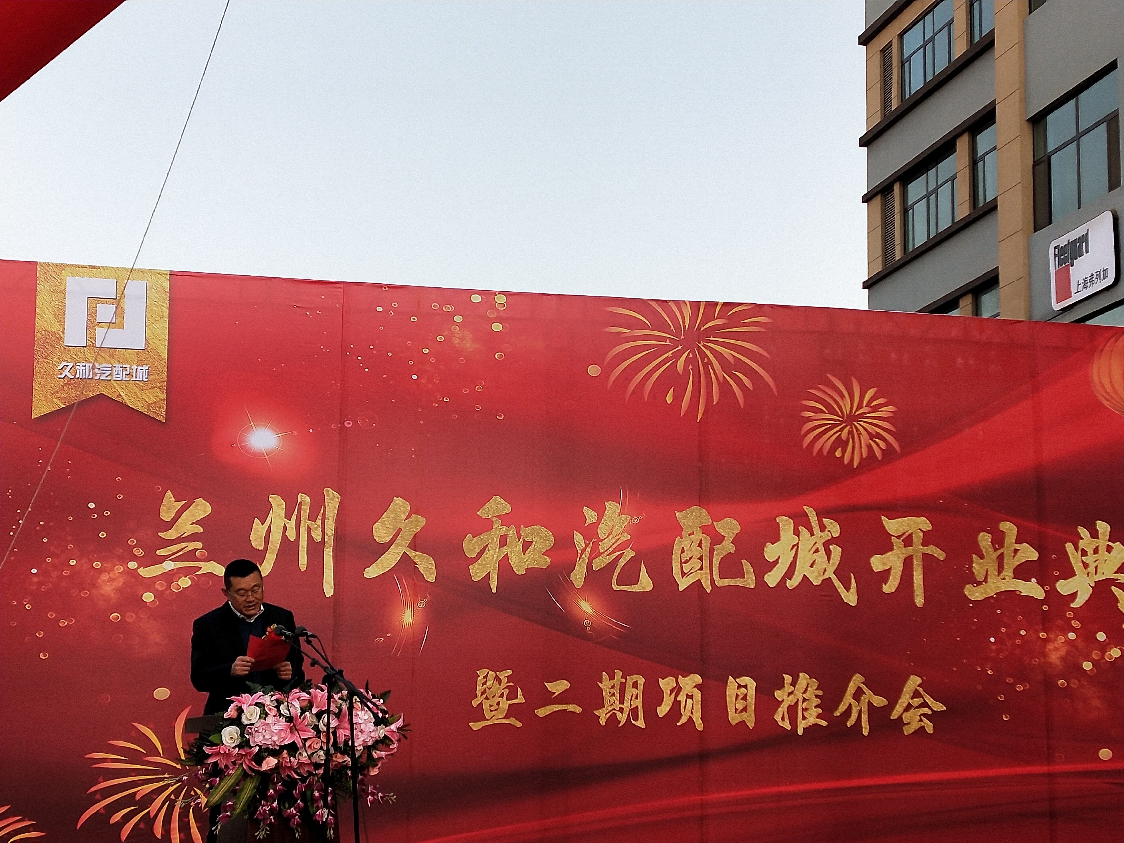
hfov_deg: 73.9
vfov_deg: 58.9
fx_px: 747
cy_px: 422
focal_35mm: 23
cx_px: 562
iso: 33
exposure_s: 1/773
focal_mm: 3.99
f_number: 1.7
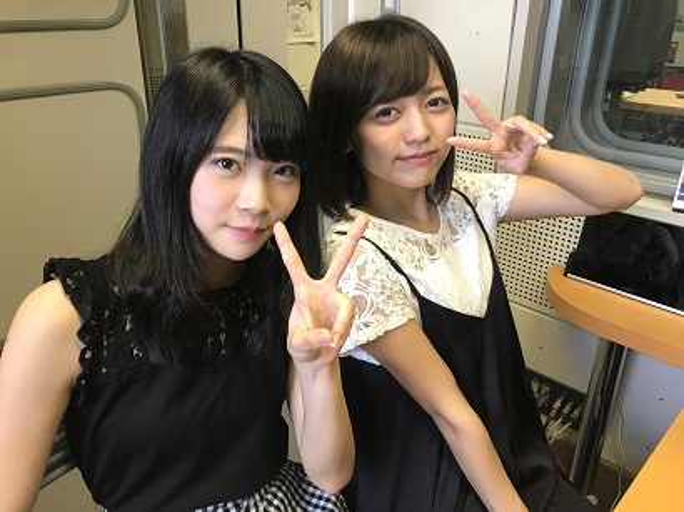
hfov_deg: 63.5
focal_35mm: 28
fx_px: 553
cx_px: 342
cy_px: 256
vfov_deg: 49.7
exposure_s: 1/20
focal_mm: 3.99
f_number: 1.8
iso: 40
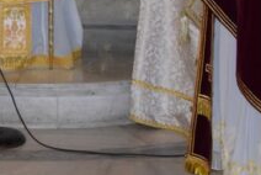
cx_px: -73
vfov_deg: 8.5
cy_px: -85
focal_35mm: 159
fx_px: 1154
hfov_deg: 12.5
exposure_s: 1/60
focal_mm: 30
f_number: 4.2
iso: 3200
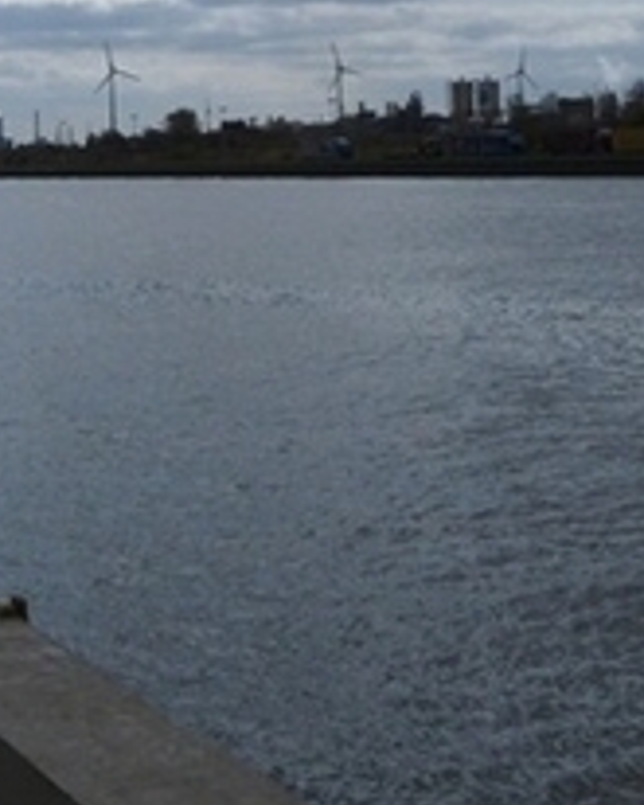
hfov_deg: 16.6
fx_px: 2166
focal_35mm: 91
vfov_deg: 20.2
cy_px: -35
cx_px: 20
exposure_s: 1/1000
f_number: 5.6
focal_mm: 5.8
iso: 80
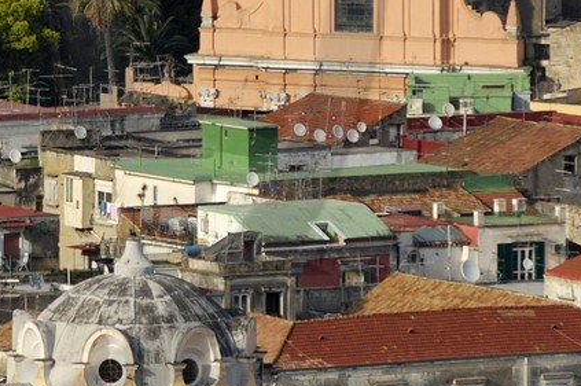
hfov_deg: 1.8
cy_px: -65
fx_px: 18296
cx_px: -183
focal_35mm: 1135
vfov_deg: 1.2
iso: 100
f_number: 5
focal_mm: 200
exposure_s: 1/500
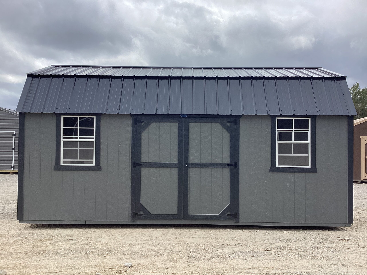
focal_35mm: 31
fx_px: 329
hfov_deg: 58.4
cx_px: 184
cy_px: 138
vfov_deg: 45.4
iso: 25
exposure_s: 1/1508
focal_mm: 3.3
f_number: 2.4
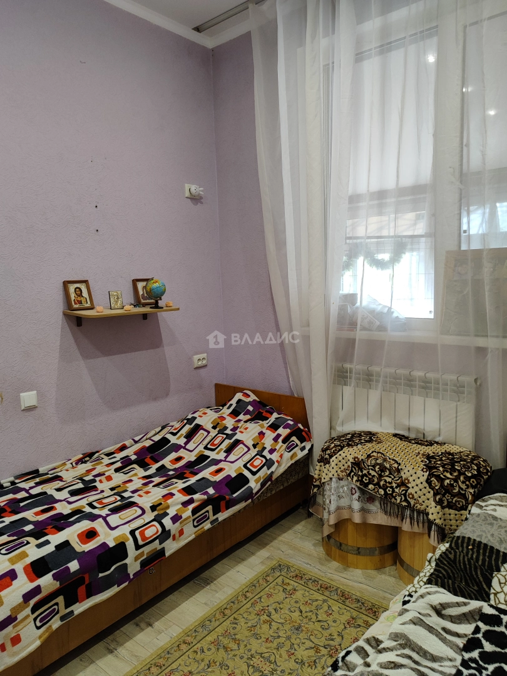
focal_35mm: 24
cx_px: 254
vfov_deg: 71.6
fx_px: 469
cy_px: 338
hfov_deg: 56.8
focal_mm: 5.89
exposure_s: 1/50
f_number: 1.89
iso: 631
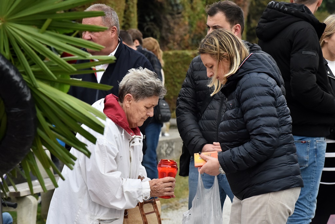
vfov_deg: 7.4
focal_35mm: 185
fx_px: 1722
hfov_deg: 11.1
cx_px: 168
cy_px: 112
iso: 2200
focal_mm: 185
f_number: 9
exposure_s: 1/1250
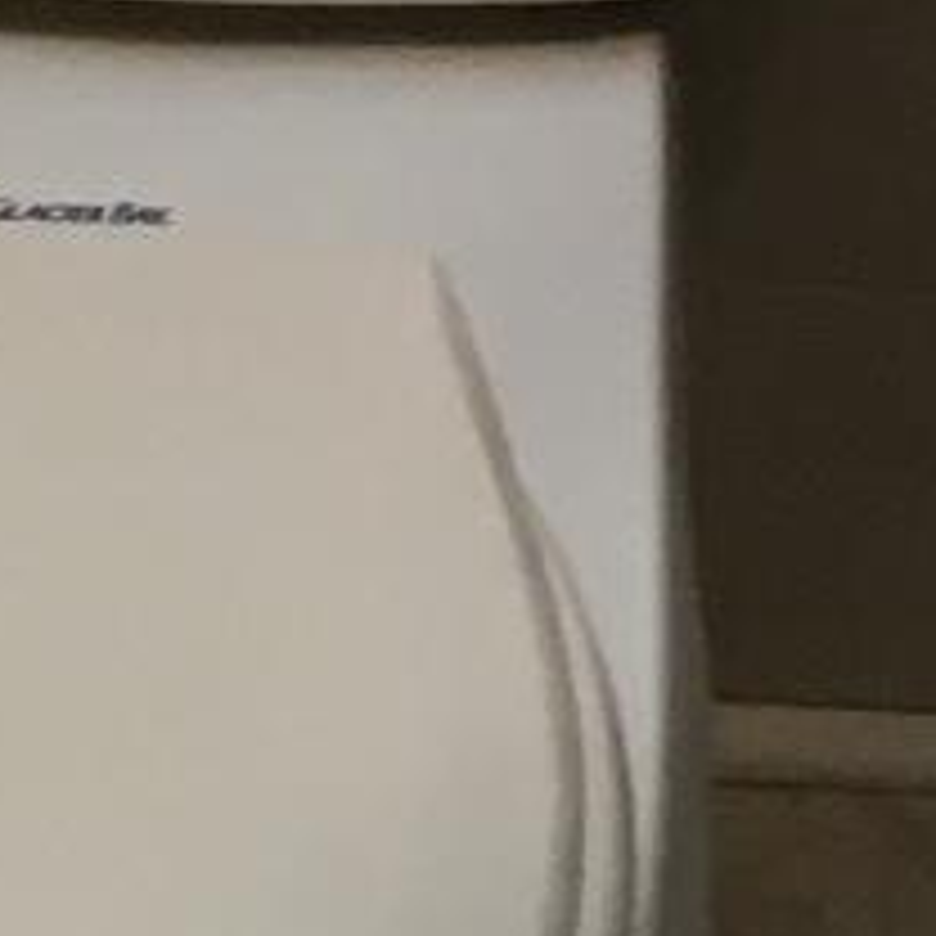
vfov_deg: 6.4
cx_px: 1408
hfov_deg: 7.0
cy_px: -2043
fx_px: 7587
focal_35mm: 248
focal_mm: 4.15
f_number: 2.2
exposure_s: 1/30
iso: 50
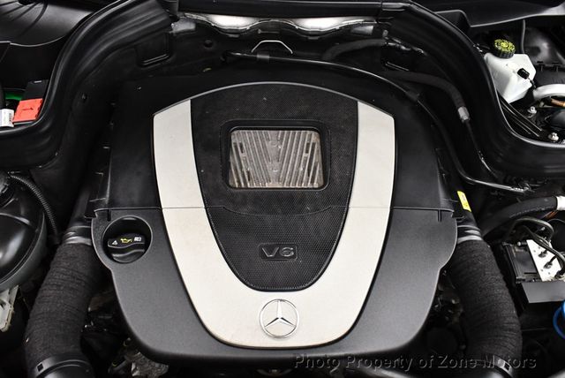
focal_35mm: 36
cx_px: 282
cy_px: 189
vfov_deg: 36.9
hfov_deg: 53.1
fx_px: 565
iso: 3200
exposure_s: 1/125
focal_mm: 18
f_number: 3.5
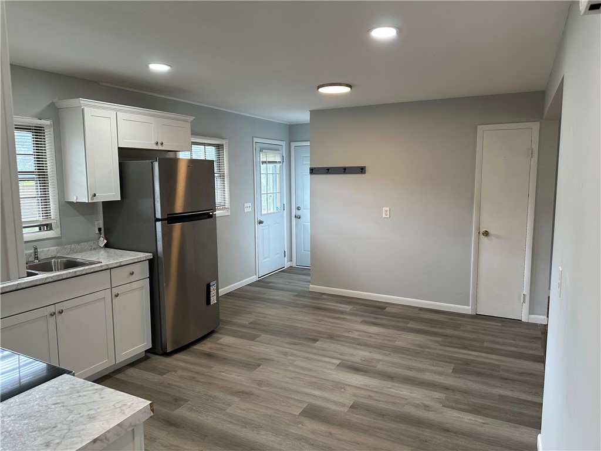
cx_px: 300
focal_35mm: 24
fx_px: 417
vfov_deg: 56.8
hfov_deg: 71.6
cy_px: 226
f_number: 1.78
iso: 125
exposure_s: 1/120
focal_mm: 6.86
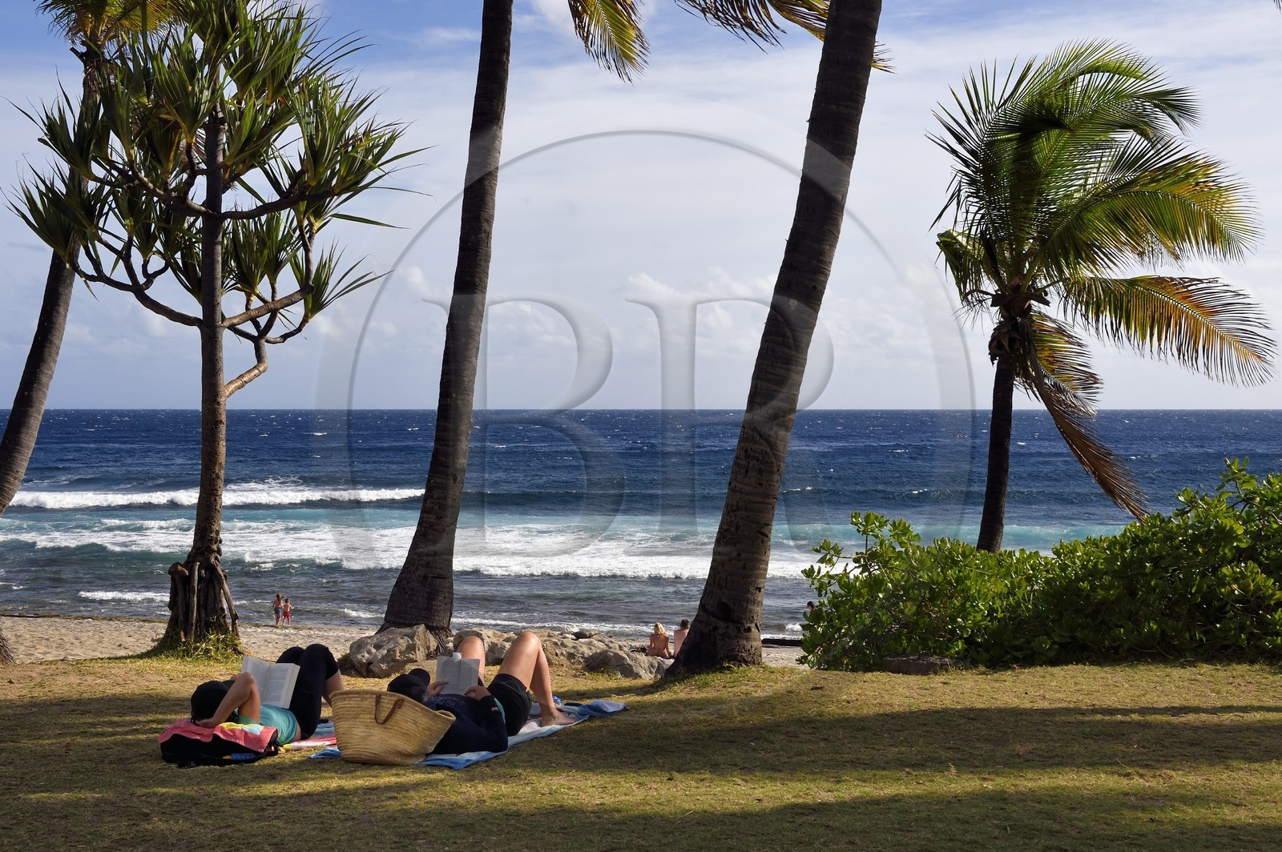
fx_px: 1850
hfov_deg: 38.2
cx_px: 641
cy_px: 426
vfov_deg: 25.9
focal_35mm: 52
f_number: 20
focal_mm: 52
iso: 200
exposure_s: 1/250
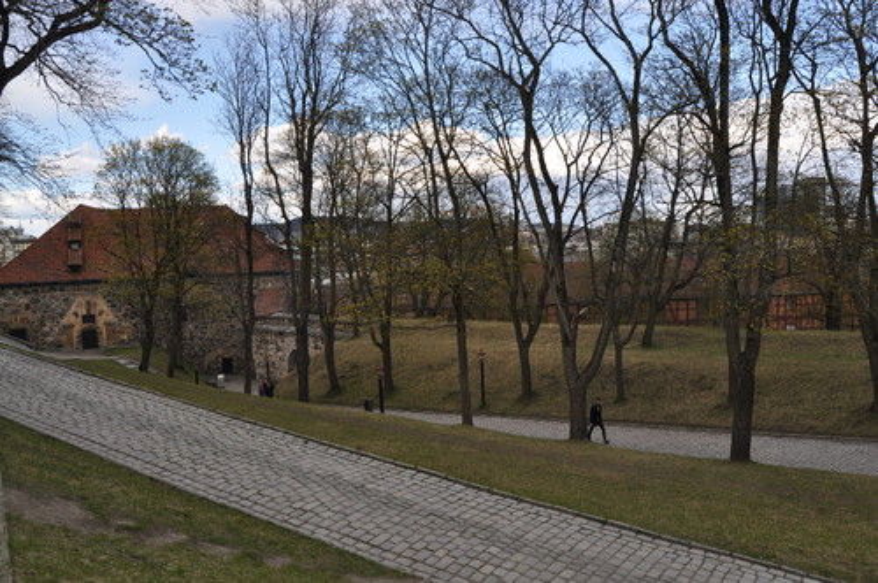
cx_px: 439
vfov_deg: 43.5
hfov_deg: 62.0
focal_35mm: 30
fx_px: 731
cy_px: 292
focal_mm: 20
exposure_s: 1/200
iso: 200
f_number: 9
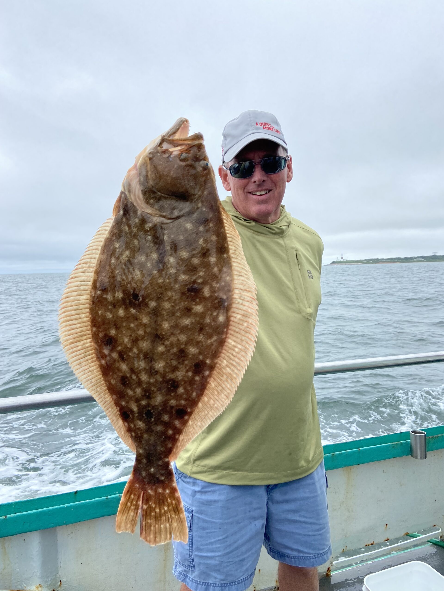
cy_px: 296
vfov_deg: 67.3
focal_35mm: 26
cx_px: 222
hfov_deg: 53.1
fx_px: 445
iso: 32
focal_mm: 4.25
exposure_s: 1/1779
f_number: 1.8
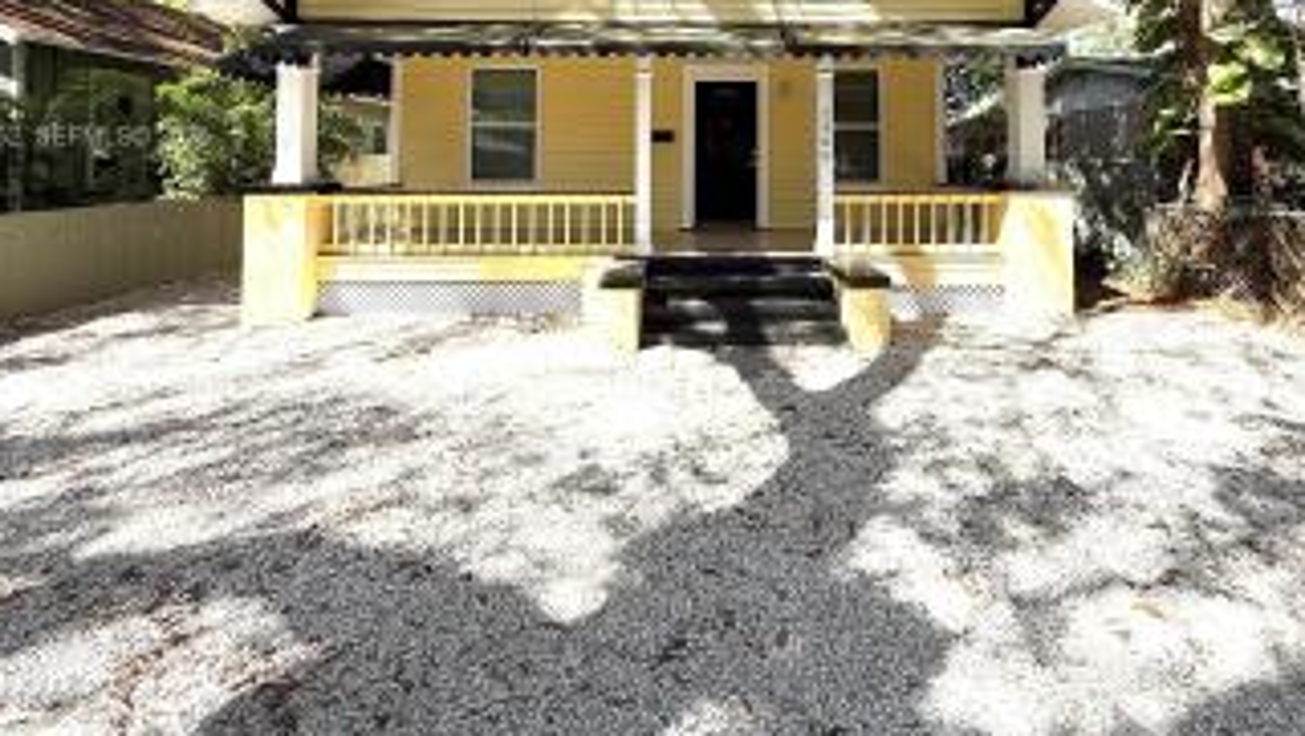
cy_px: 138
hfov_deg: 89.3
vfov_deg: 54.1
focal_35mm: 19
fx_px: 658
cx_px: 707
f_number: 2.2
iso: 50
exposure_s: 1/888
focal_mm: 2.22
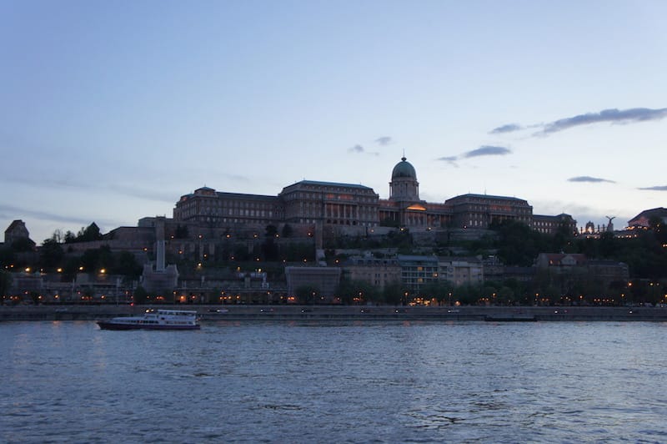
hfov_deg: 51.9
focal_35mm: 37
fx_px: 685
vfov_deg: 35.9
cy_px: 222
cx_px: 334
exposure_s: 1/40
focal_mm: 25
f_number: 4
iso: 400
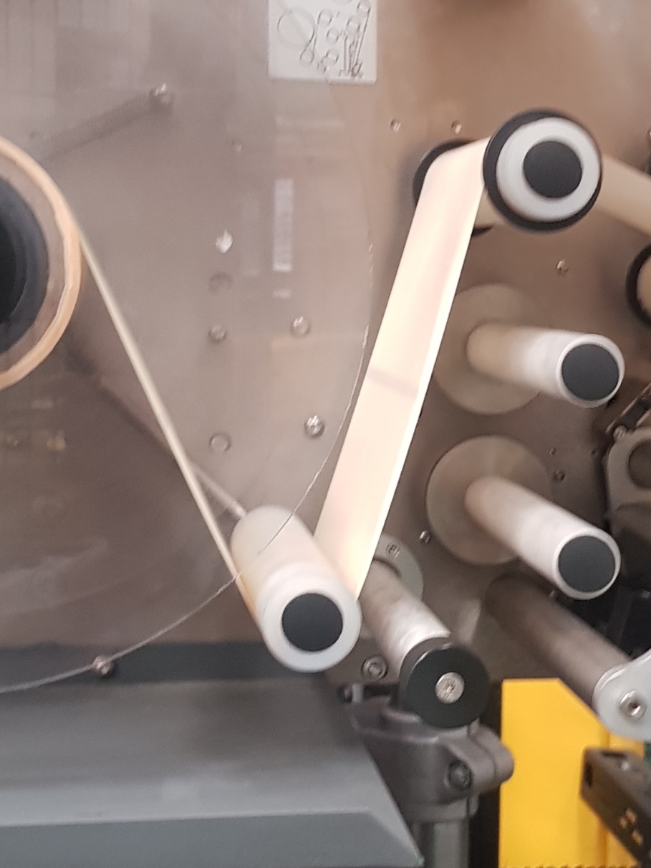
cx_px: 456
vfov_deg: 27.7
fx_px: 1755
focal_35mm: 70
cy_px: 357
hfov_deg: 20.9
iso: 160
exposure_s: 1/50
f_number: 1.7
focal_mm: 4.3
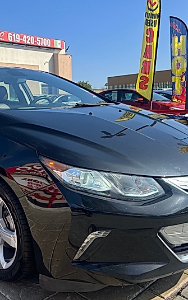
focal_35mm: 37
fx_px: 303
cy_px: 151
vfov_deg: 52.7
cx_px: 47
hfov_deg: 33.7
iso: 50
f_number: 1.5
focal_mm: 5.7
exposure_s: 1/2299
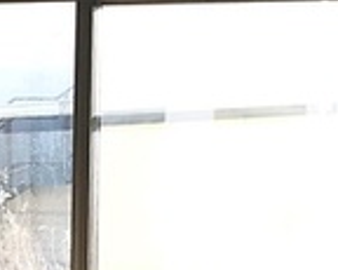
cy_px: 176
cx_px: -239
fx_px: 1520
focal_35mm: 152
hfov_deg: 11.9
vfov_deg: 10.1
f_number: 1.8
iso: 20
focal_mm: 3.99
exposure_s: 1/343
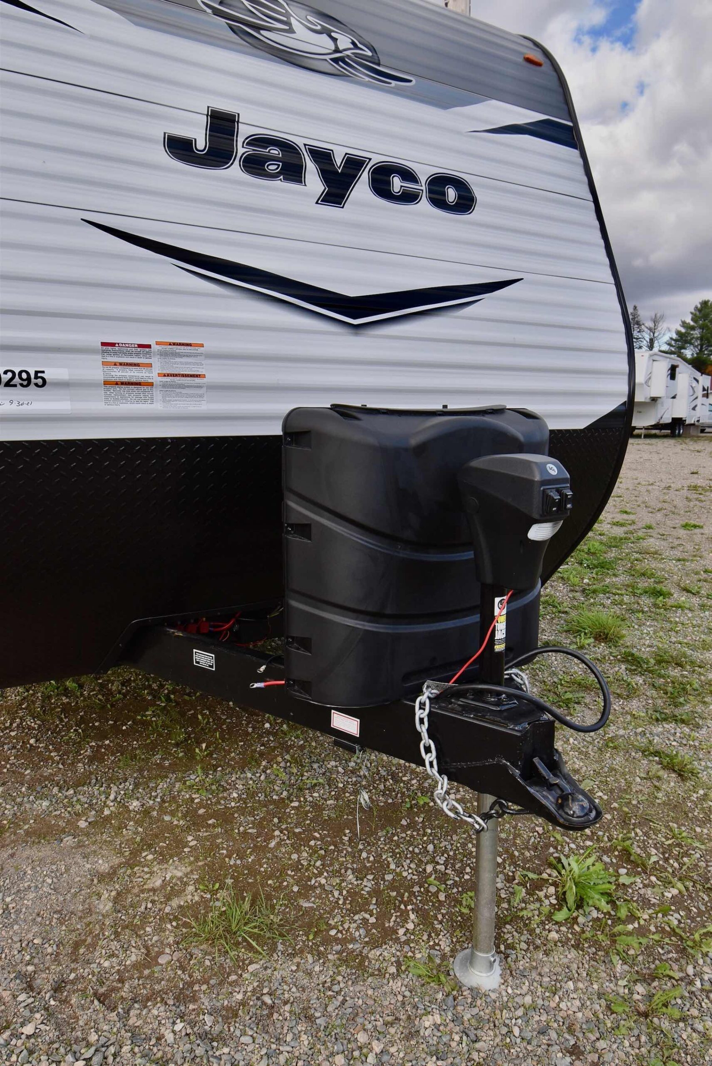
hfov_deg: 56.2
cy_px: 533
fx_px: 666
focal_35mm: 22
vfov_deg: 77.3
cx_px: 356
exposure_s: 1/250
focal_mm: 15
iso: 220
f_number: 8
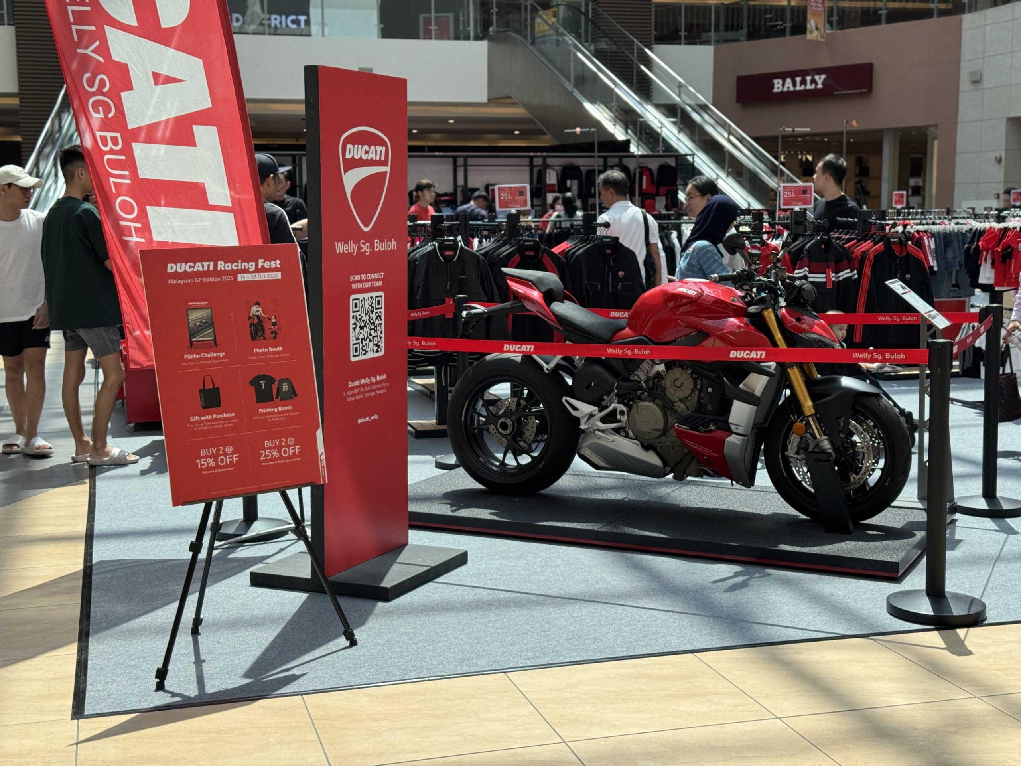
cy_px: 383
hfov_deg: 39.7
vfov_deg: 30.3
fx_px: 1416
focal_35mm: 48
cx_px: 510
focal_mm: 6.76
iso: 64
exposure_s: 1/1458
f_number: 1.78
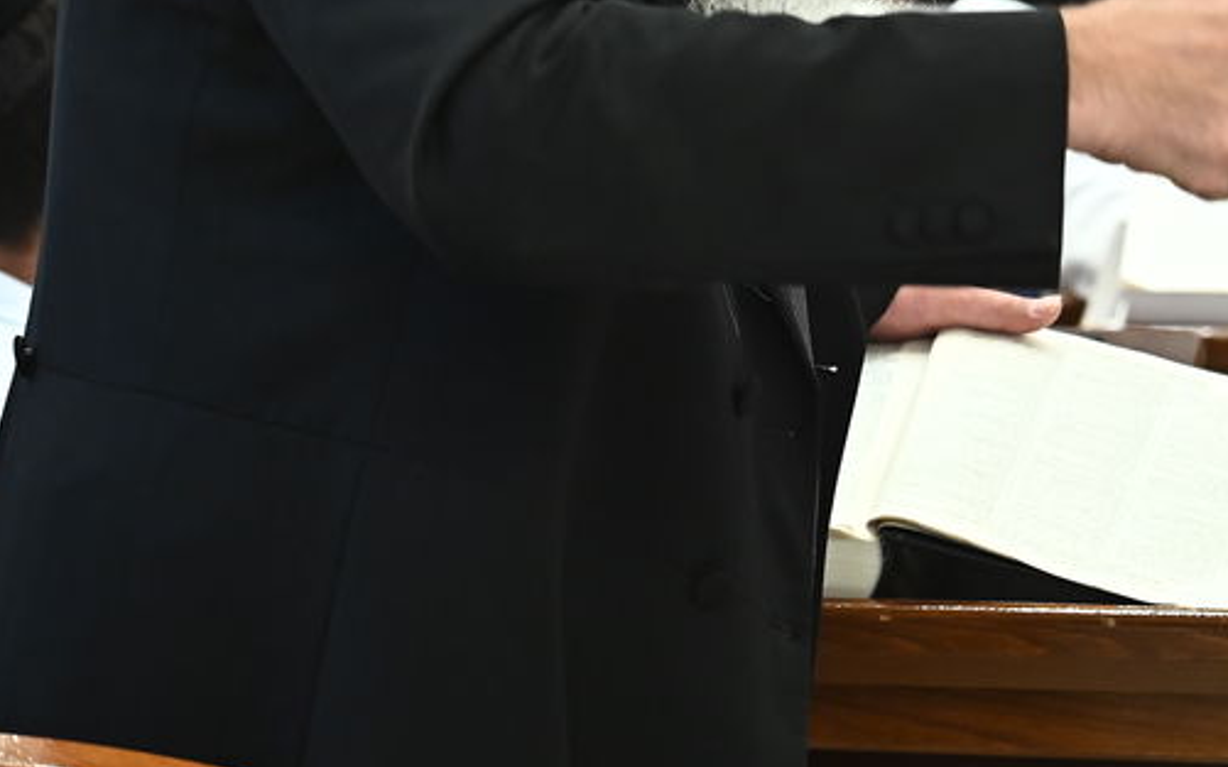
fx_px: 8098
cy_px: -358
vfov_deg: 5.4
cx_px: 1419
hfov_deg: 8.6
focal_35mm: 242
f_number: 5
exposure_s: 1/160
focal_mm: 85
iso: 2000
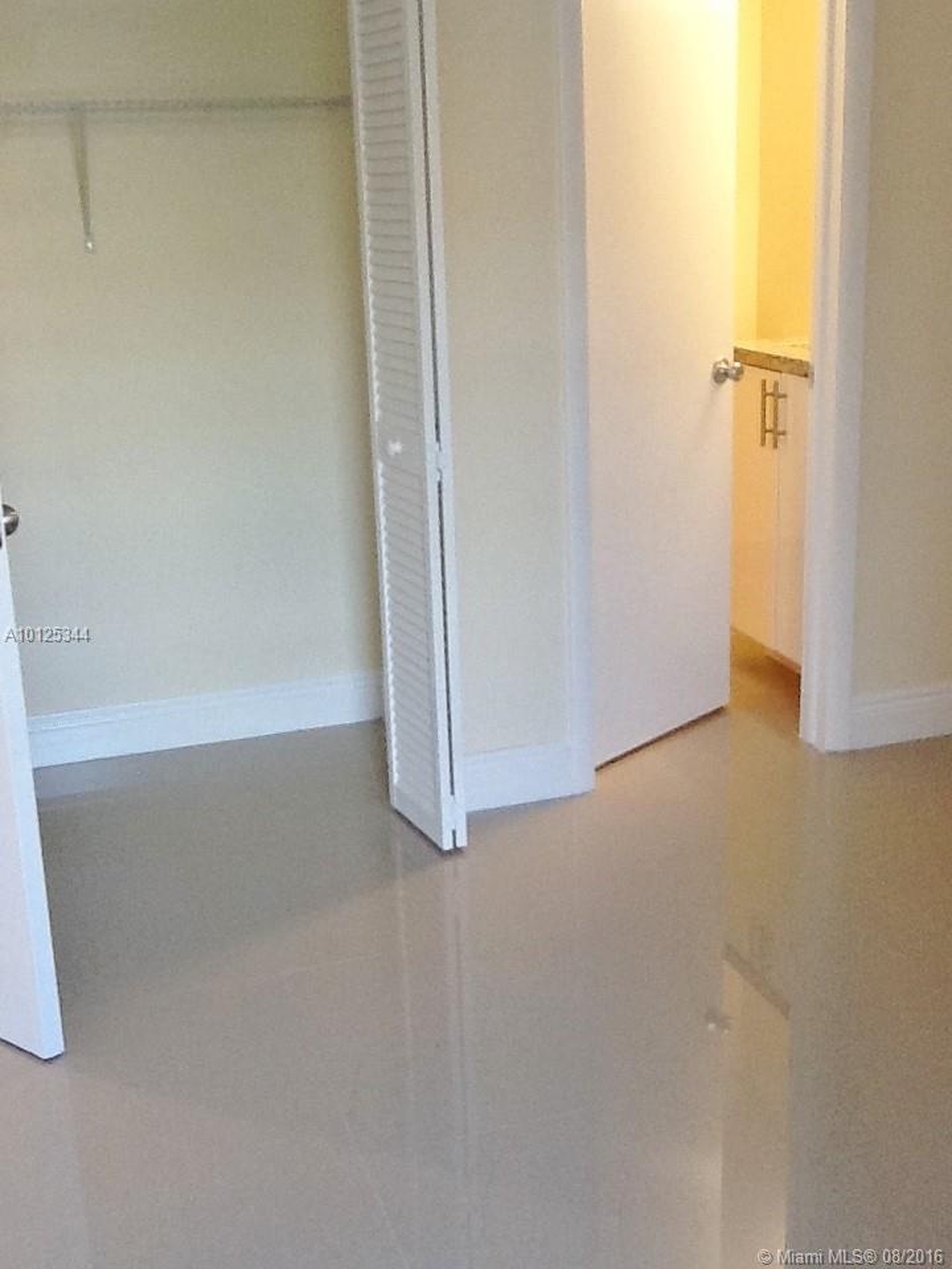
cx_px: 476
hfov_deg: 32.9
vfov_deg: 42.9
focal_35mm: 44
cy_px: 634
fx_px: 1613
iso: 80
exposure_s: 1/30
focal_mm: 2.03
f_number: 2.4
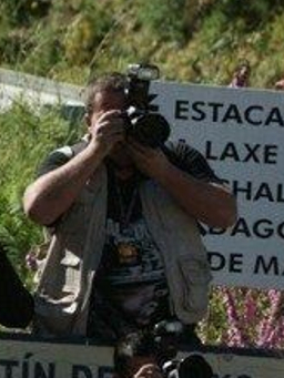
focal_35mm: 1353
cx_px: 749
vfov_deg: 1.5
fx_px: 14791
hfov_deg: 1.1
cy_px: 374
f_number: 8
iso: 800
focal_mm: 300
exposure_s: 1/1600
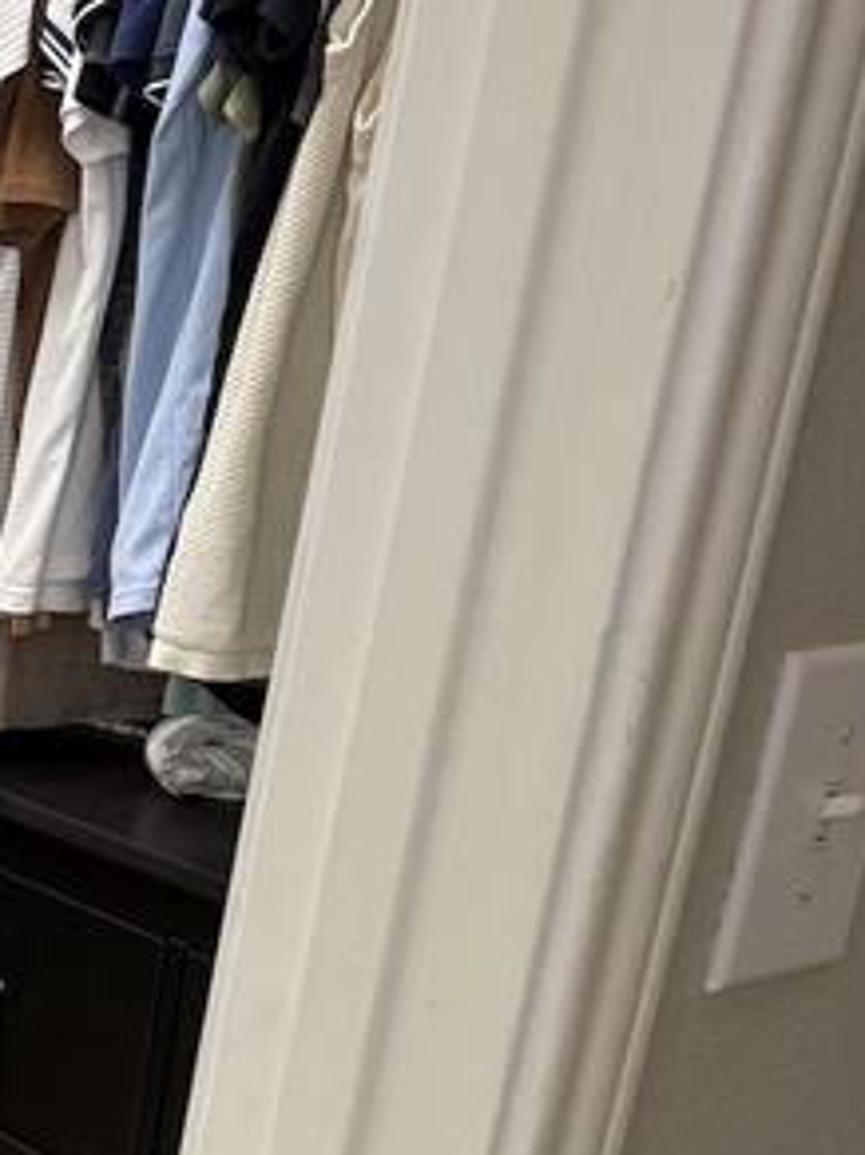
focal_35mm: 89
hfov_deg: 14.9
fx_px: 2967
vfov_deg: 21.4
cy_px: 1111
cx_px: -591
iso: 125
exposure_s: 1/60
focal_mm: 6.76
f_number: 1.78
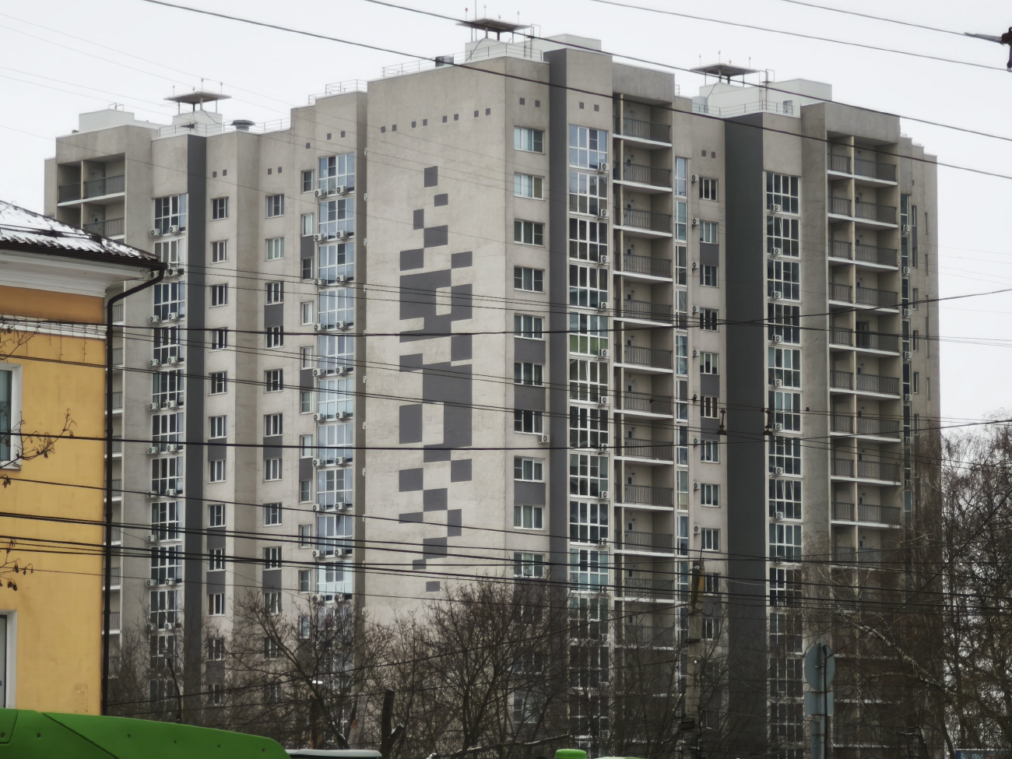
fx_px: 2924
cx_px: 506
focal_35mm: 100
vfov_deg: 14.8
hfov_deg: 19.6
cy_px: 380
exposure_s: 1/99.9
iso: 100
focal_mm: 7.1
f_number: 1.9
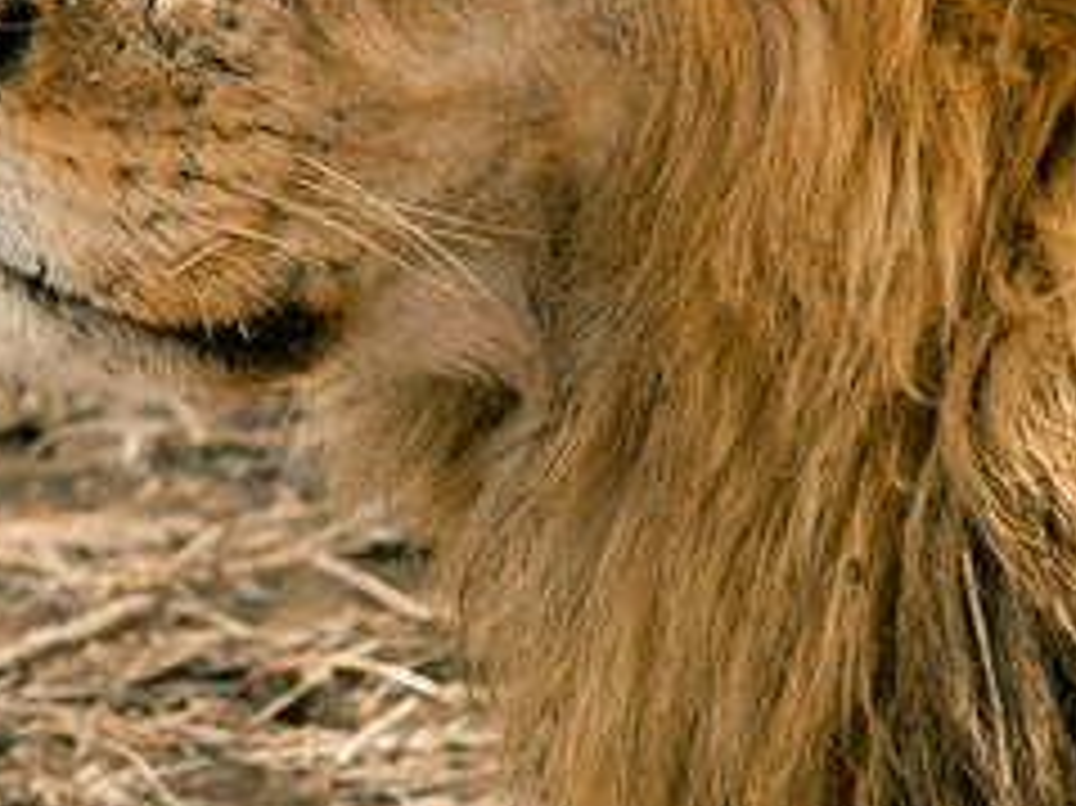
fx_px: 35977
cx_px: 504
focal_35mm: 1158
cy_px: 297
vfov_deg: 1.3
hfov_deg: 1.7
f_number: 7.1
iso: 200
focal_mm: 200
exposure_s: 1/250
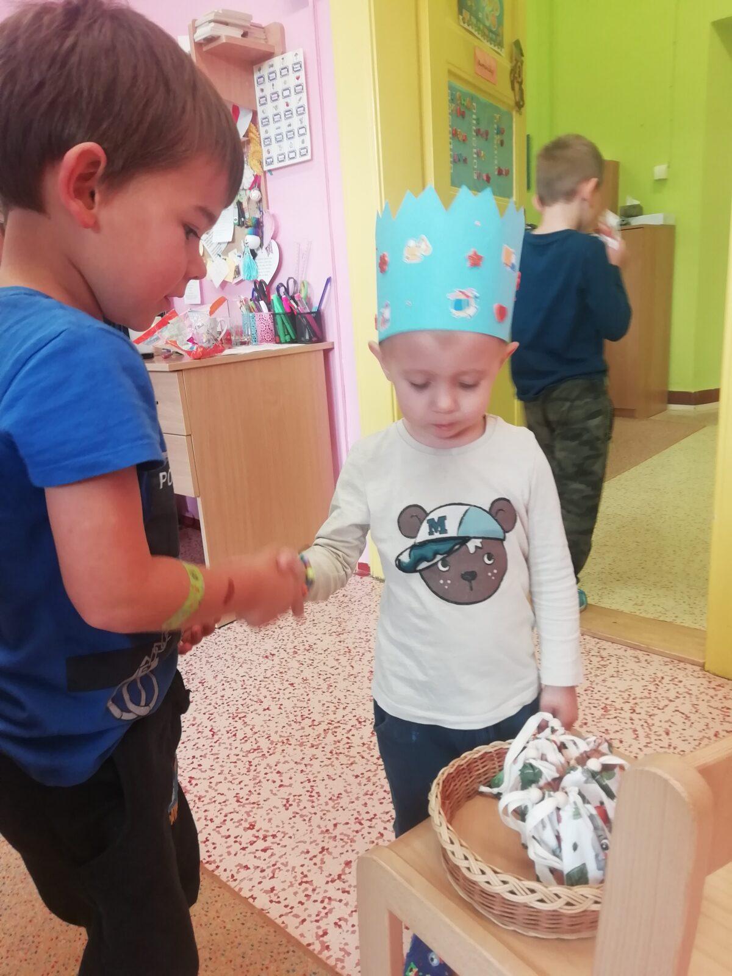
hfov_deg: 53.1
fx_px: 733
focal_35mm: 26
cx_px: 366
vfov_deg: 67.3
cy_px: 488
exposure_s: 1/33.3
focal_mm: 3.46
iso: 80
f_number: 2.2
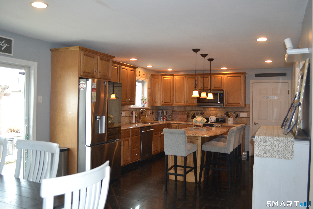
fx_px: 261
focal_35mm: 30
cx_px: 156
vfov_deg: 43.6
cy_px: 104
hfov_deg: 61.9
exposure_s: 1/60
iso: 400
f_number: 3.8
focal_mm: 20
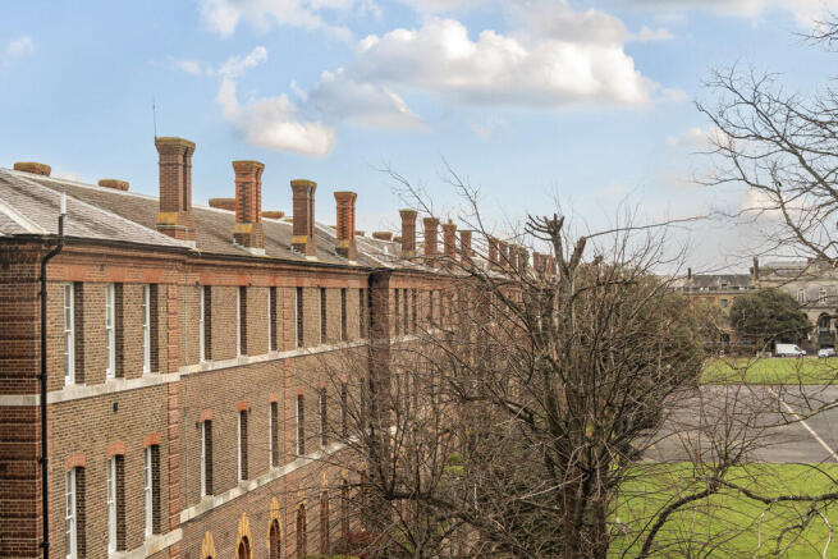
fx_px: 1537
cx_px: 419
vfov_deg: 20.6
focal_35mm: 66
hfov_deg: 30.5
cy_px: 280
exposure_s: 1/200
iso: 400
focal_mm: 44
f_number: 8
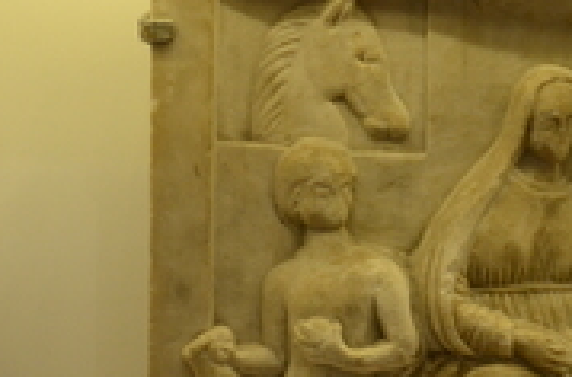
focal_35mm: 229
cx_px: 502
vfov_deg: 5.9
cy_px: 366
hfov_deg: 9.0
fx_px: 3626
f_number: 5
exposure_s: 1/160
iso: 1000
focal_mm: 62
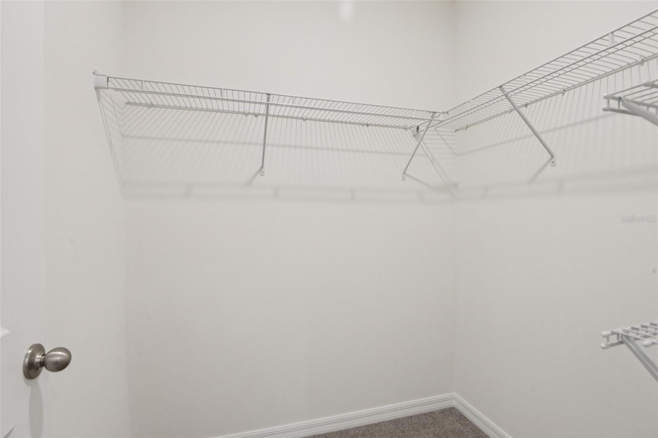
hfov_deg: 96.7
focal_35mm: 16
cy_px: 219
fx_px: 292
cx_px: 329
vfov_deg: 73.7
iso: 400
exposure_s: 1/15
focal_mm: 16
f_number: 8
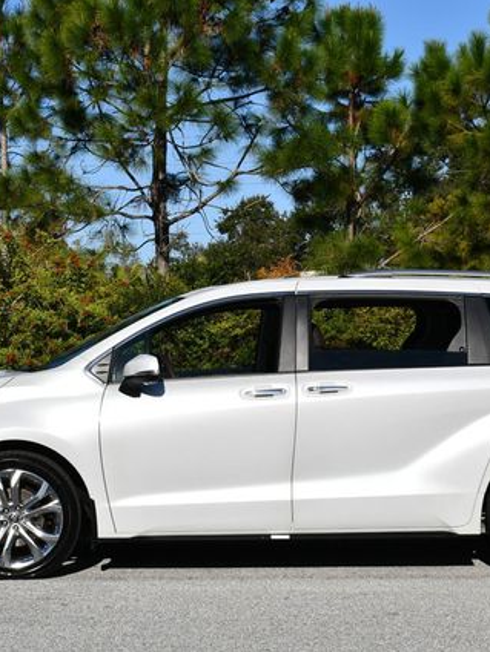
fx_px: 1641
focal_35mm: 87
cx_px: 301
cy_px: 325
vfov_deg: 22.5
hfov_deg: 17.0
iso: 100
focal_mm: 30
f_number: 10
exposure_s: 1/400
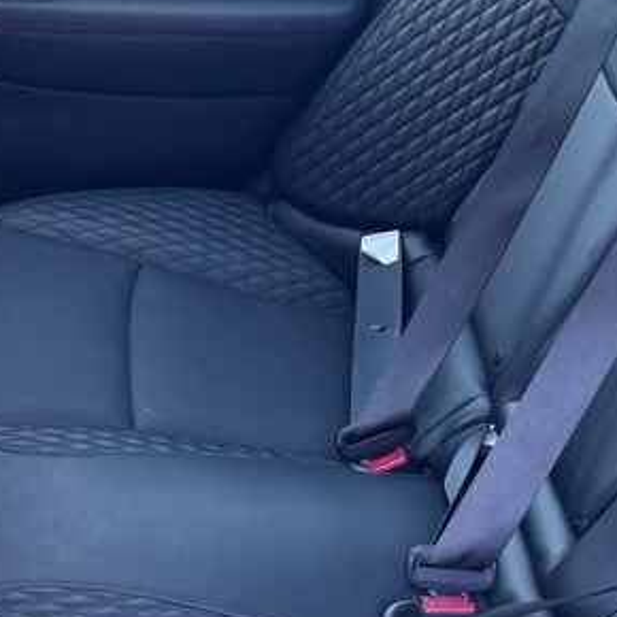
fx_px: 1512
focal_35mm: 75
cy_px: 579
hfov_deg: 23.0
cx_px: 257
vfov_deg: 22.4
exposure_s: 1/64
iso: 200
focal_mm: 6.76
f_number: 1.78
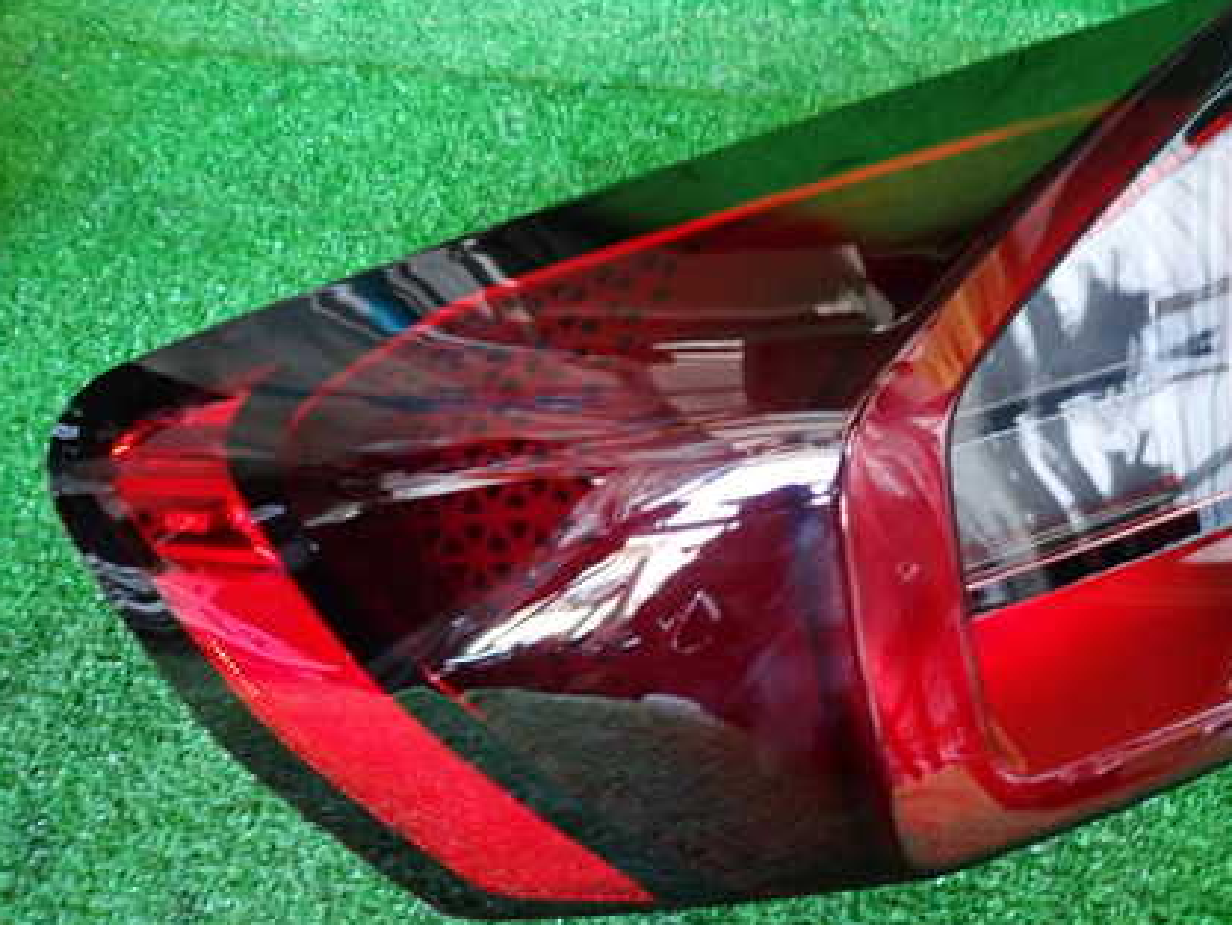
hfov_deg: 50.5
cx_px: 807
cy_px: 470
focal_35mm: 36
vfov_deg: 39.7
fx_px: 1282
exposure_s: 1/30
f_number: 2
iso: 250
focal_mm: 4.5
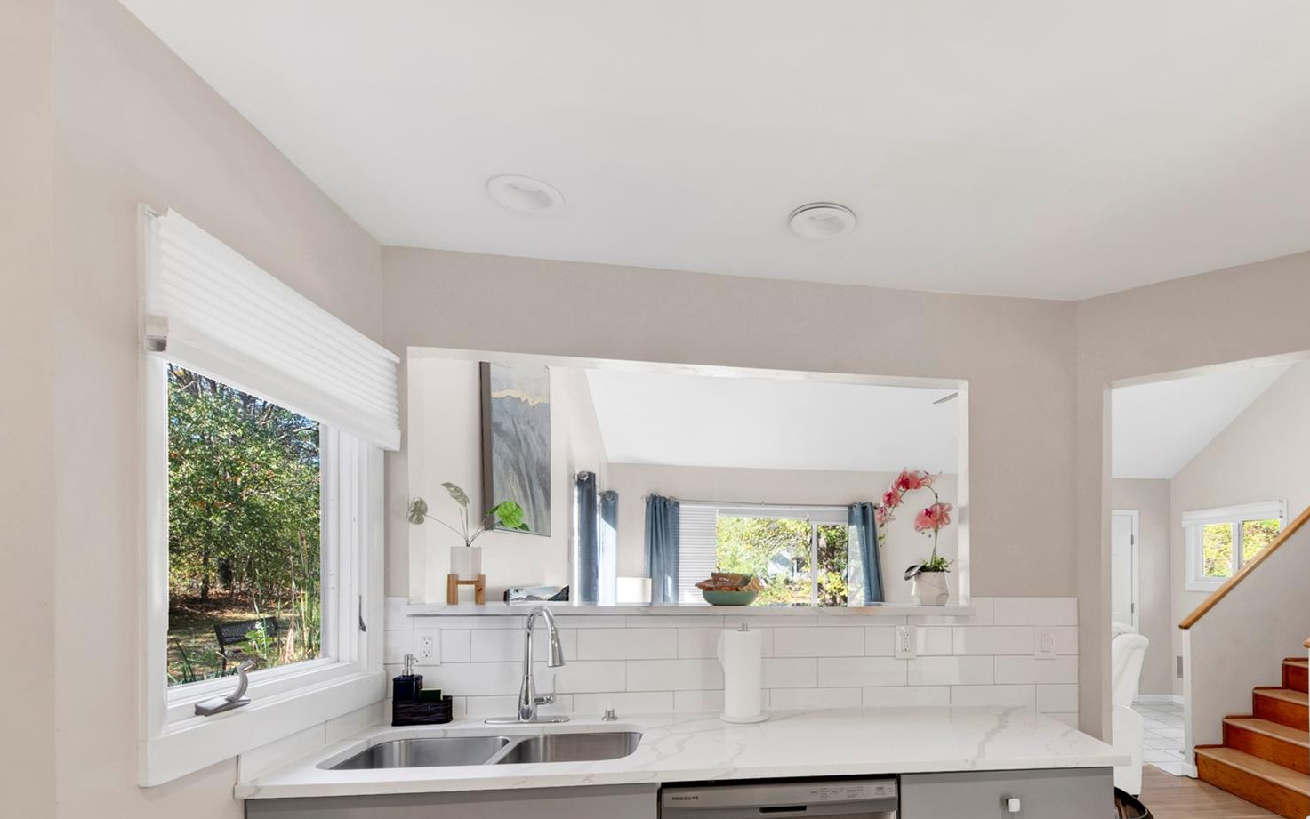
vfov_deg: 65.5
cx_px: 824
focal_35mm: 17
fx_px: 607
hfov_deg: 92.3
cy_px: 569
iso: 100
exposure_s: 1/4
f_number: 8
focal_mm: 8
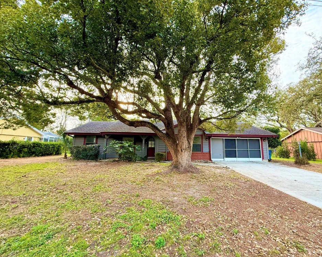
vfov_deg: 84.0
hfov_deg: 96.6
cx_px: 175
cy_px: 125
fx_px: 143
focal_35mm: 15
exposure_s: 1/99
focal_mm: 2.22
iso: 100
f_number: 2.2
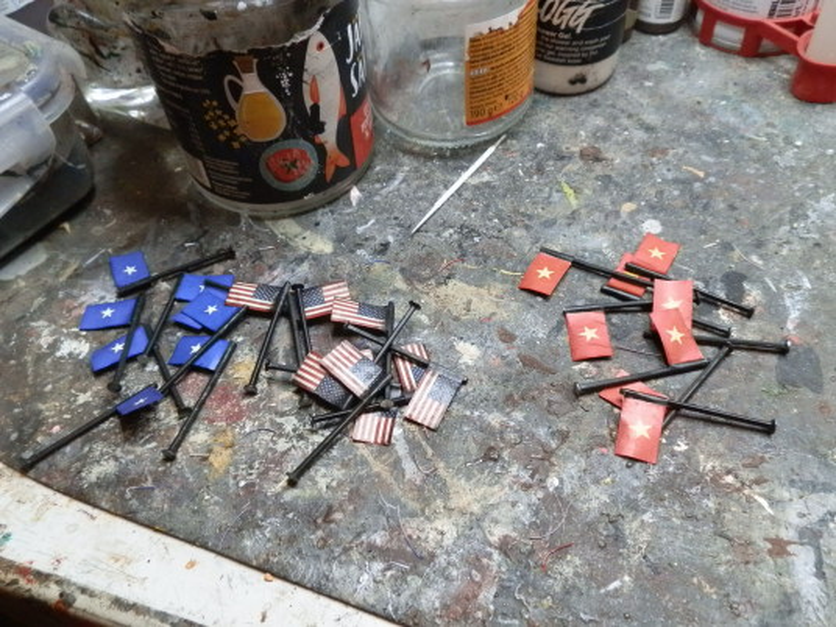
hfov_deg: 63.4
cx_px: 418
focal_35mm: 28
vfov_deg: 49.7
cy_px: 314
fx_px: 676
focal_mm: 5
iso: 400
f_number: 3.1
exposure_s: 1/125
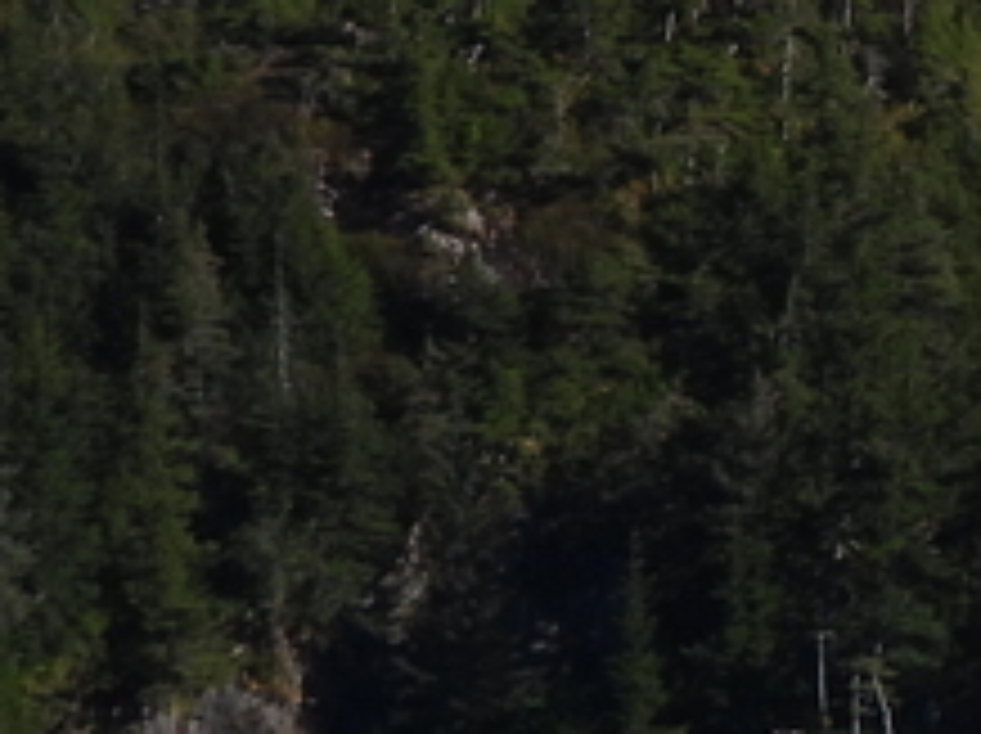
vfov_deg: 1.9
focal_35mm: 793
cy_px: -437
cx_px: 2624
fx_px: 22449
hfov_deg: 2.5
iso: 100
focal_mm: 24.1
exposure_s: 1/1000
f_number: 4
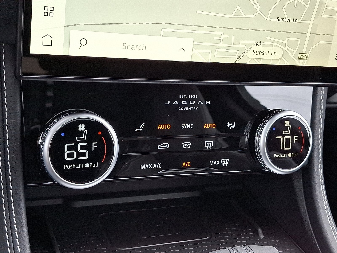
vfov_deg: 54.9
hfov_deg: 69.4
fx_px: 243
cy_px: 126
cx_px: 168
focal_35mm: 25
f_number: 1.8
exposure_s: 1/120
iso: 43
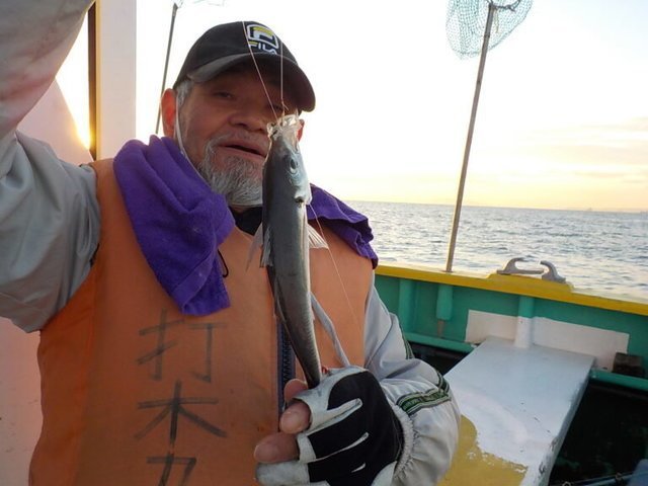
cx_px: 324
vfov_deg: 46.8
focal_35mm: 30
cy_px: 243
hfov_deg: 60.0
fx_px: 562
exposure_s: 1/250
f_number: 3.3
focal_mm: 4.1
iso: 125
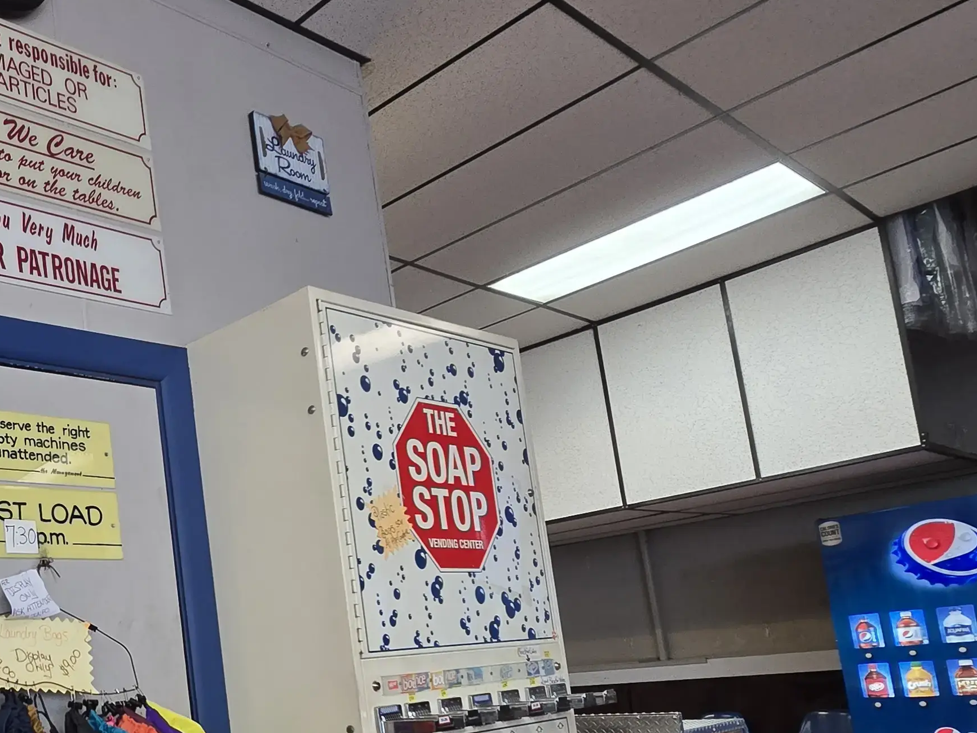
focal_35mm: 30
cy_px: 596
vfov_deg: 44.3
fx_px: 847
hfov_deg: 47.8
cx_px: -33
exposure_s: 1/60
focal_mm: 2.2
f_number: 2.2
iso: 125
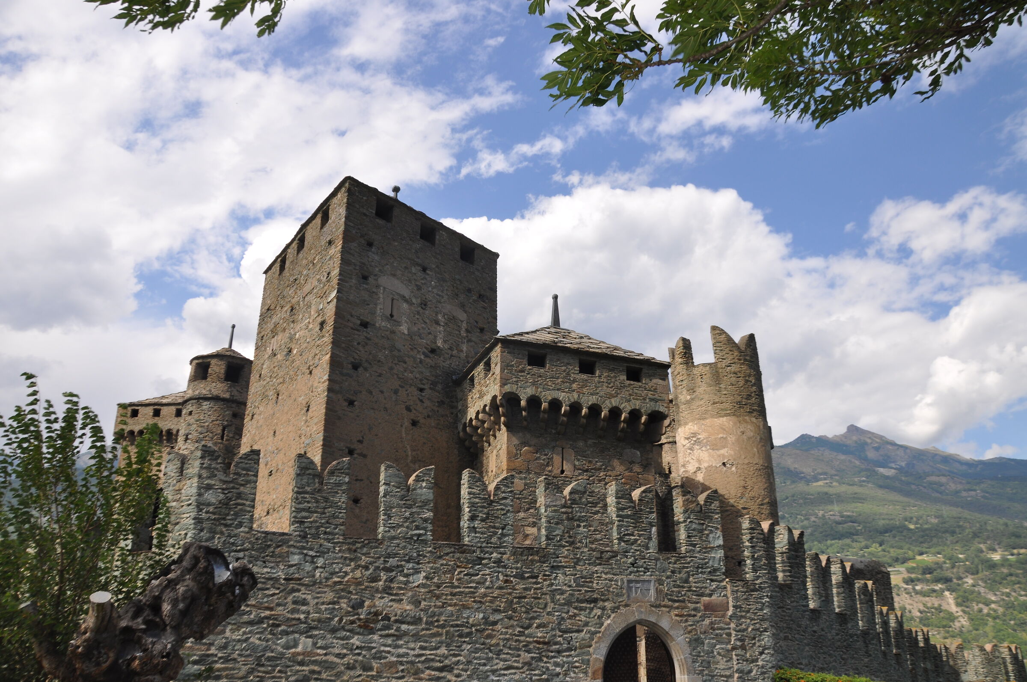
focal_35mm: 27
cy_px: 341
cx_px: 514
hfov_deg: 67.4
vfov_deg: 47.8
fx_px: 769
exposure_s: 1/200
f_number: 13
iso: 200
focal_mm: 18
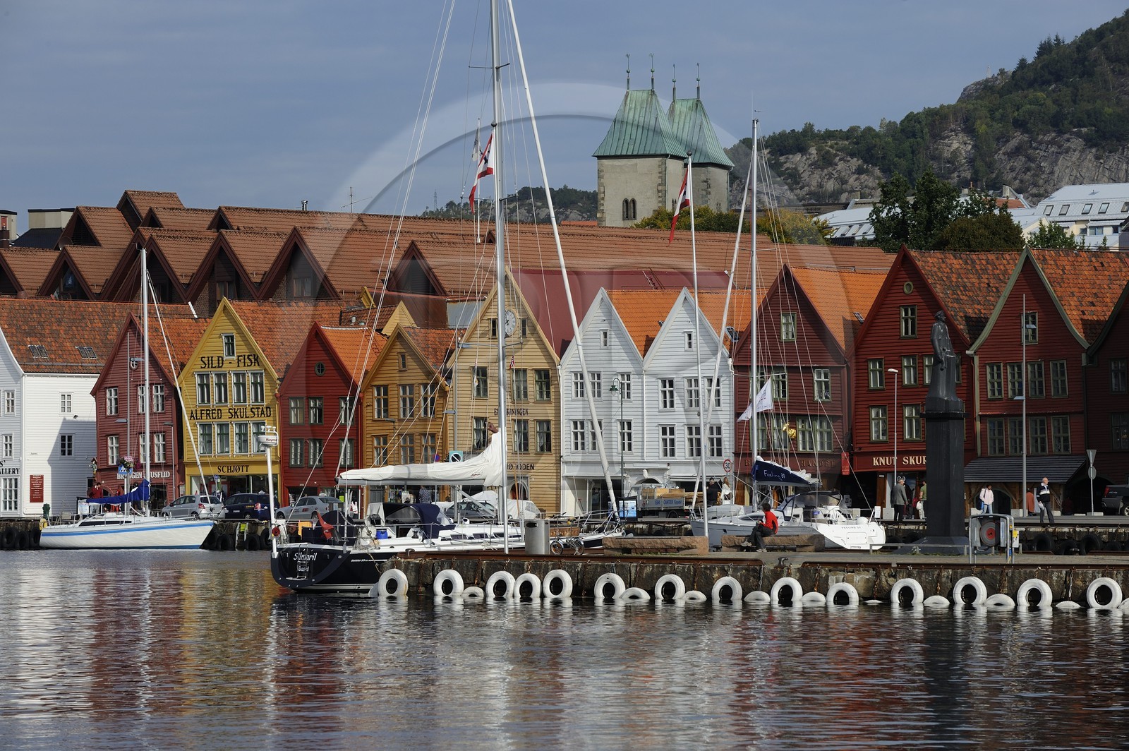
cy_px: 376
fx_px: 4857
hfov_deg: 13.3
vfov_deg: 8.8
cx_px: 564
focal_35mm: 155
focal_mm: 155
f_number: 11
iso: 200
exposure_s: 1/320
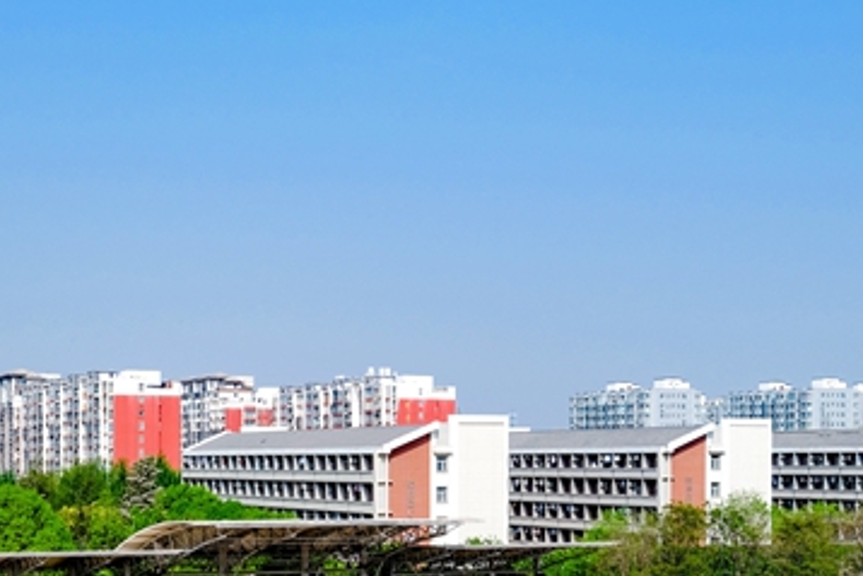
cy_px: 512
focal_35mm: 75
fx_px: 1799
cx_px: 395
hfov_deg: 27.0
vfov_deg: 17.9
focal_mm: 27.7
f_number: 5.6
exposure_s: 1/680
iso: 160
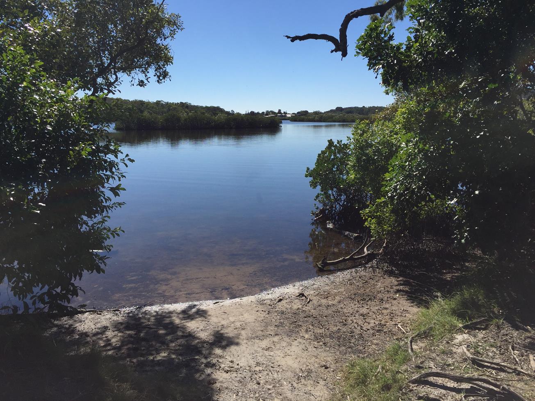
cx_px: 268
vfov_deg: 48.2
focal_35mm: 29
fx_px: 448
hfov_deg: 61.7
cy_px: 200
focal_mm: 4.15
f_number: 2.2
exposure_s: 1/3300
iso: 32
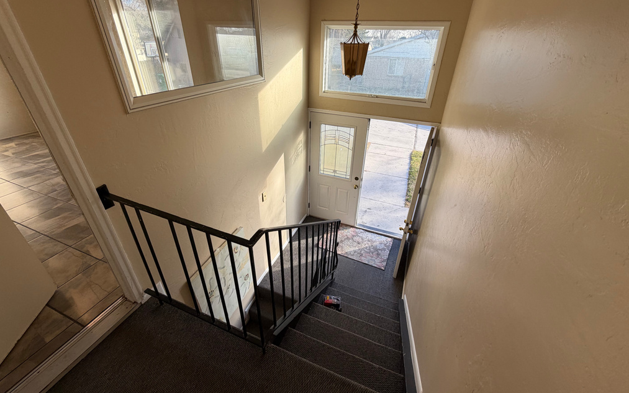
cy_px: 181
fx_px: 257
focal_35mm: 15
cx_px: 314
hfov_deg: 101.5
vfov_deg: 74.7
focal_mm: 2.22
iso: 50
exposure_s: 1/121
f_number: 2.2
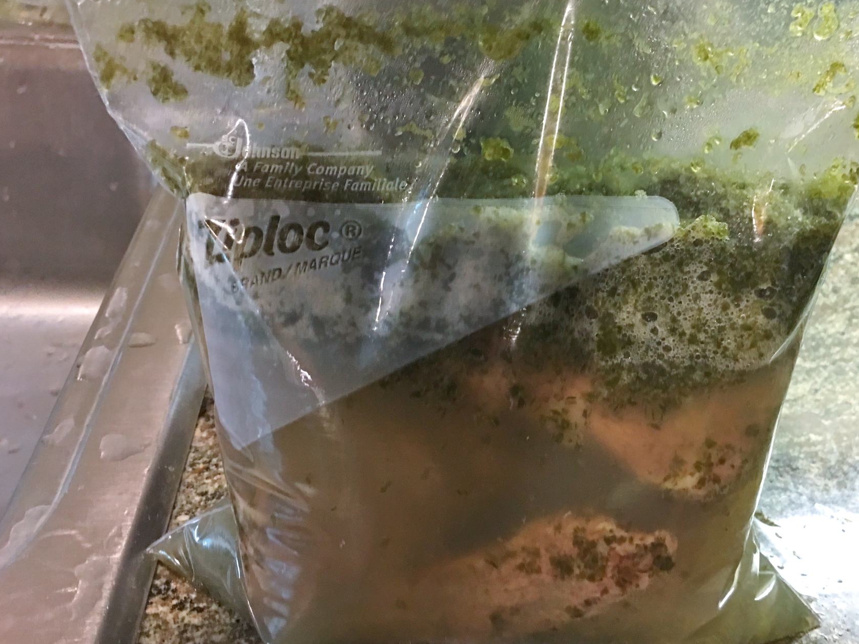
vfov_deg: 40.7
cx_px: 509
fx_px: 869
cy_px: 318
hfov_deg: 52.3
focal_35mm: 35
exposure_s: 1/15
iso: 100
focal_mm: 4.15
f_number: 2.2
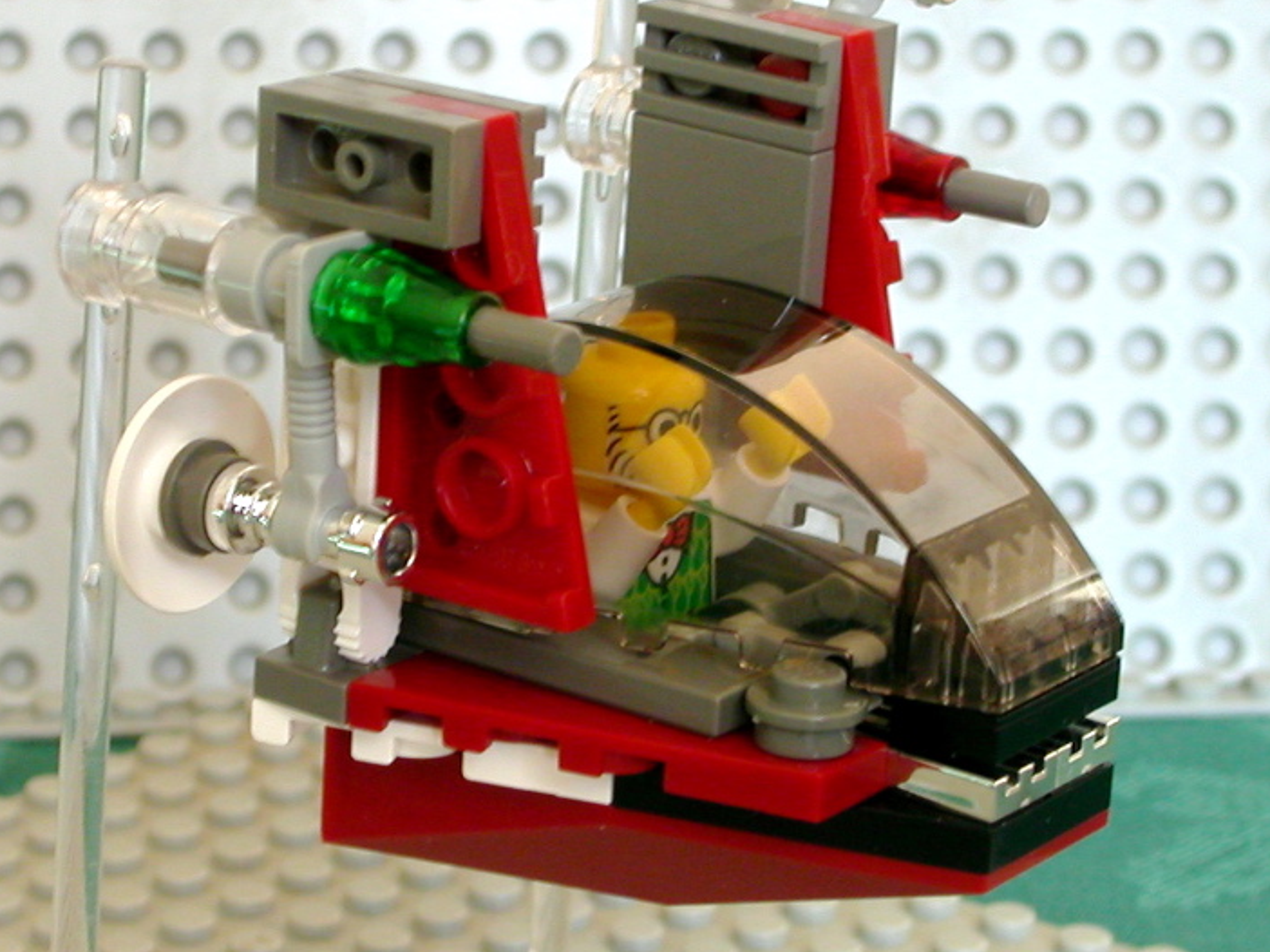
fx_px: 3044
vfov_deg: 17.8
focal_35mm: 83
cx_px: 633
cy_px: 479
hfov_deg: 23.6
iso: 100
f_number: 4.1
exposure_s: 1/16
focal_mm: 12.5
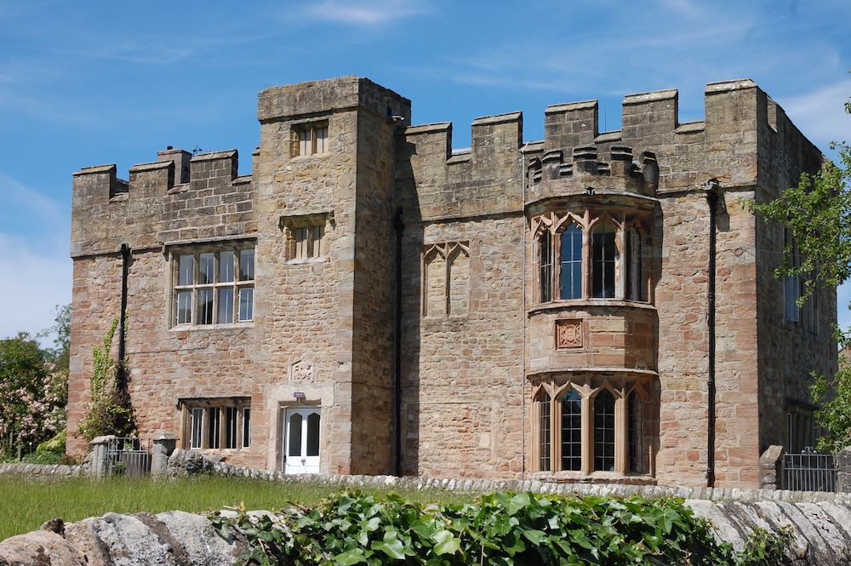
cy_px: 283
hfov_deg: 33.4
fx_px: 1417
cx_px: 426
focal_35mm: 60
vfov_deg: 22.6
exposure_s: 1/320
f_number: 9
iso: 200
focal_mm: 40
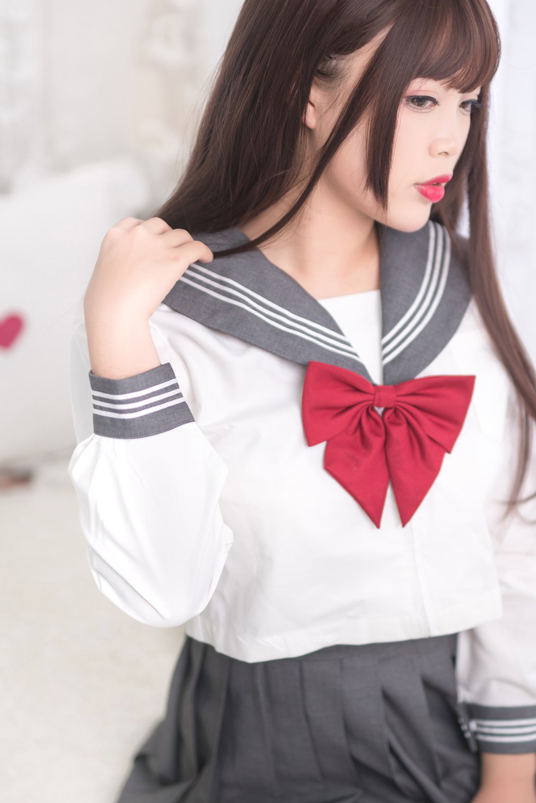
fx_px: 1653
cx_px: 379
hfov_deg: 18.3
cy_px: 394
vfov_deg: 27.3
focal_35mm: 74
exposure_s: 1/125
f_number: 1.6
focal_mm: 50
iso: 100
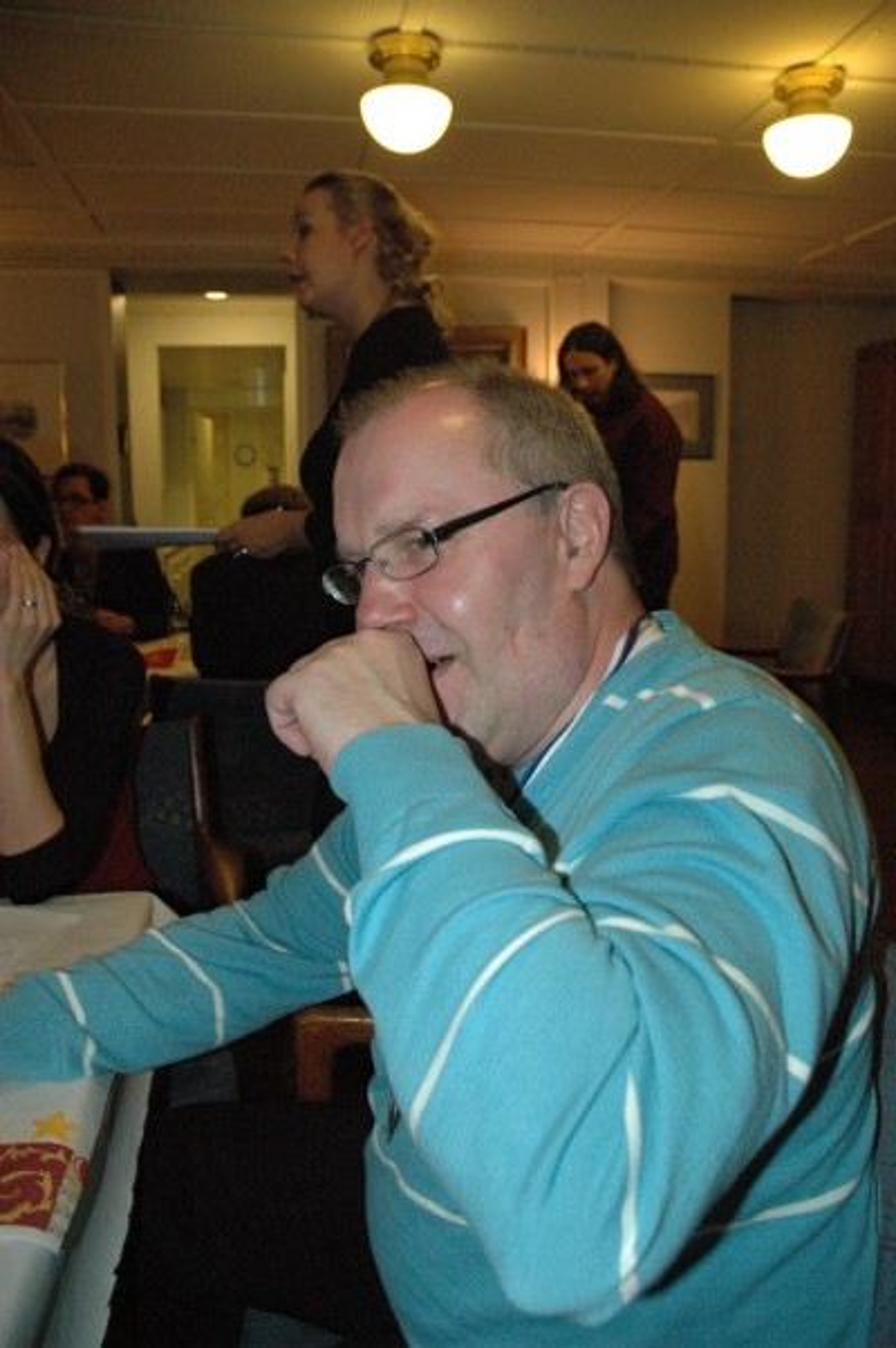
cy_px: 674
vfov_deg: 67.4
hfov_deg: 47.8
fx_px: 1010
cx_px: 448
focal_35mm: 27
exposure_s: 1/60
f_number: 5
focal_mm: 18
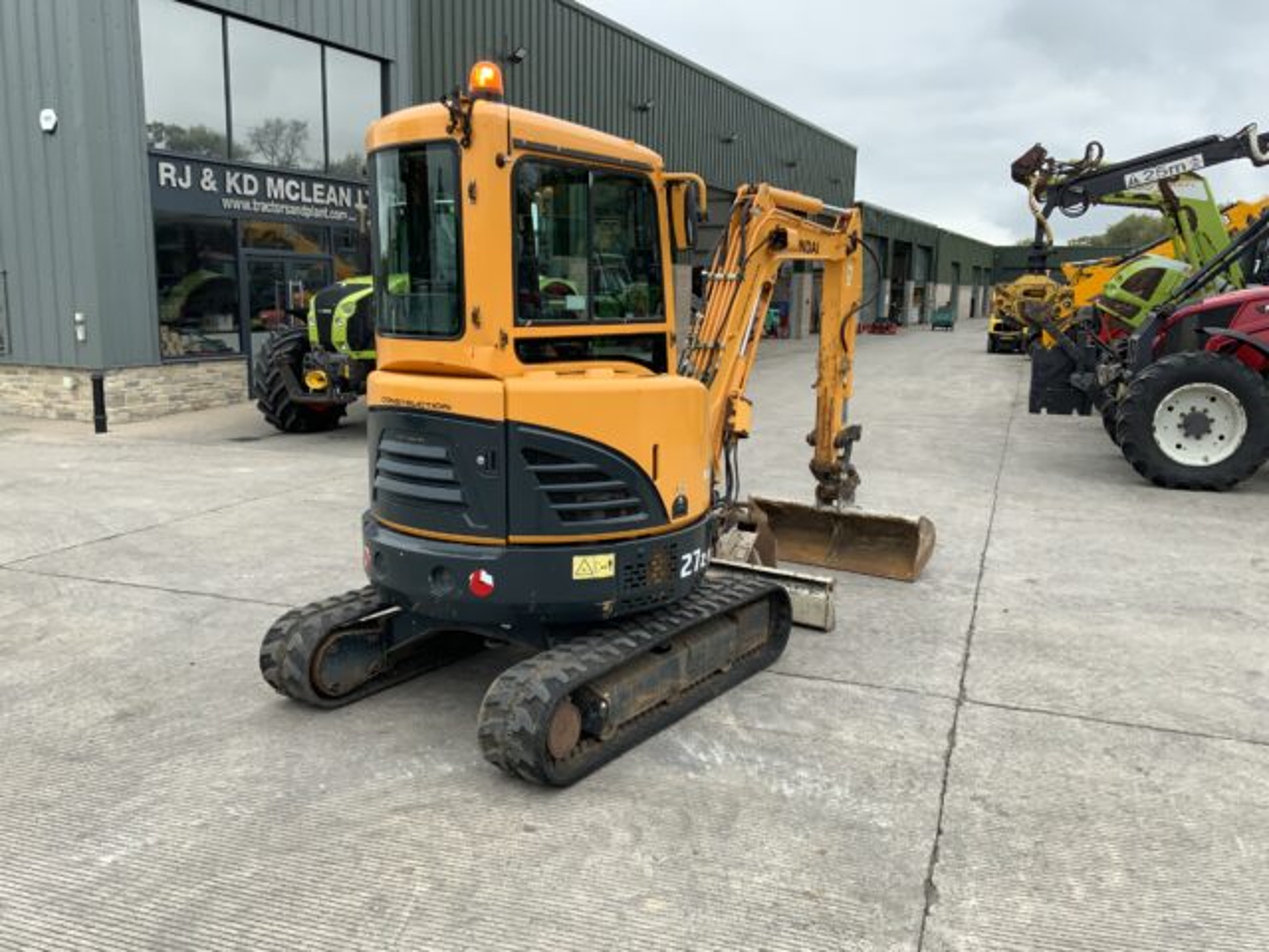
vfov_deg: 48.2
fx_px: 1063
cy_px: 476
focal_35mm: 29
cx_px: 634
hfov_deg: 61.7
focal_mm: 3
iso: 16
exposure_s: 1/163
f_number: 1.8
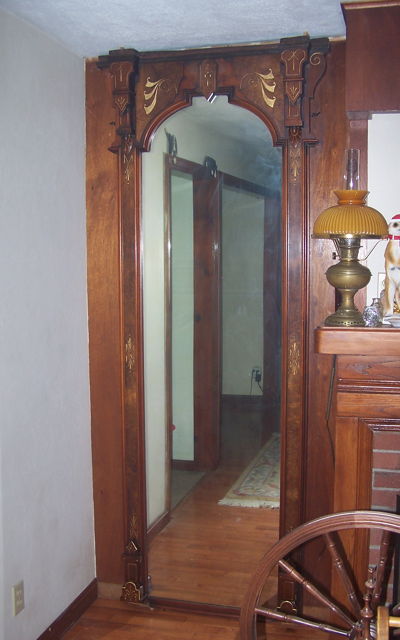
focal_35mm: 41
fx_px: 715
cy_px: 325
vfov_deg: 48.2
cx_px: 234
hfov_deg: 31.2
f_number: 2.8
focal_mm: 6.3
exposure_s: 1/60
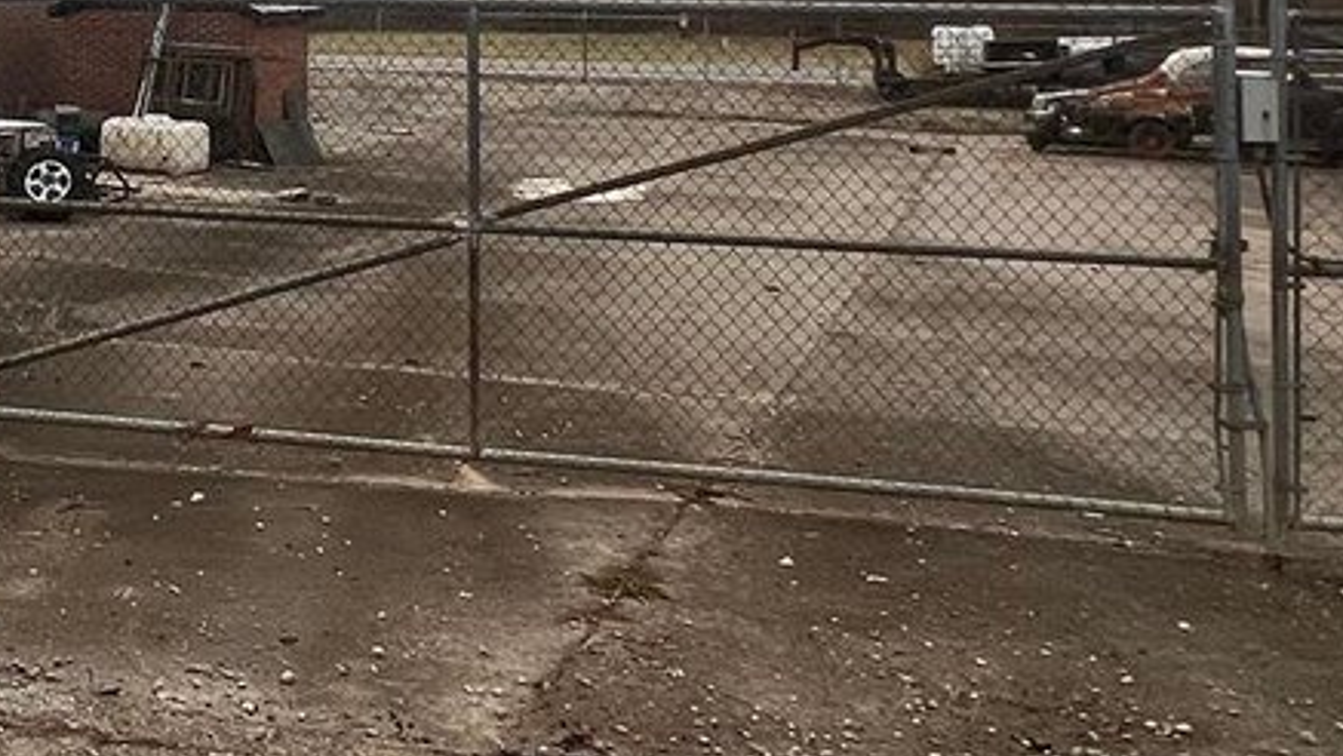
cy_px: -85
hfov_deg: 36.6
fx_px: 1745
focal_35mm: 49
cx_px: -78
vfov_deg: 22.9
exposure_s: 1/371
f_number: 1.8
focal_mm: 1.57
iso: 32
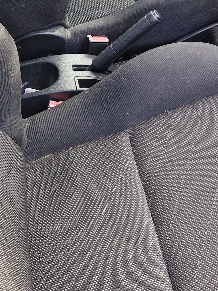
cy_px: 19
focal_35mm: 54
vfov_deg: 33.3
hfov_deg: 26.6
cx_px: 172
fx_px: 453
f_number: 1.8
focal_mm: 5.4
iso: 64
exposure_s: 1/180
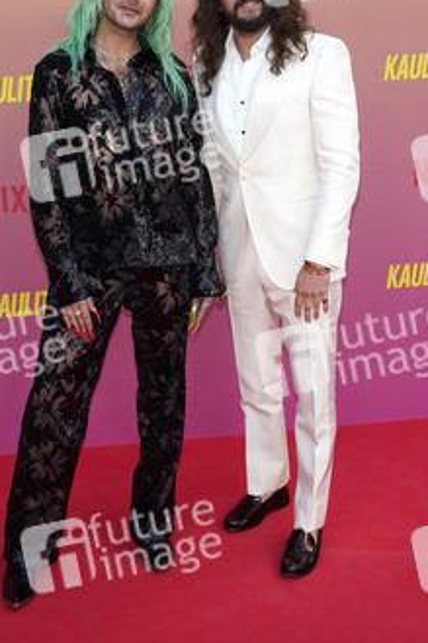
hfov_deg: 24.1
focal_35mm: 56
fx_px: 1000
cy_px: 254
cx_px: 178
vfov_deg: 35.5
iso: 320
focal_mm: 46
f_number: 5.6
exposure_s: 1/160
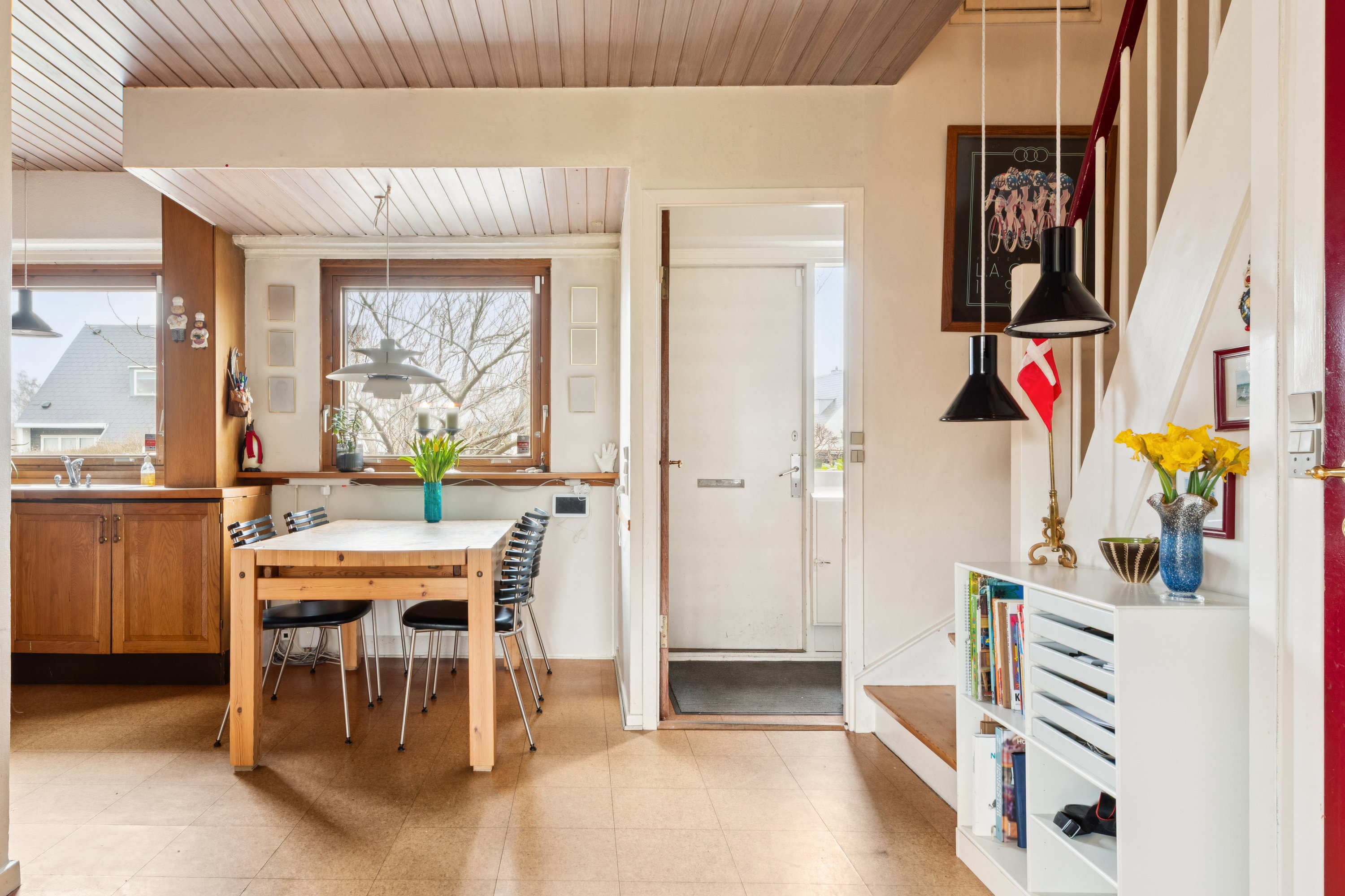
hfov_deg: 81.2
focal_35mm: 21
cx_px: 672
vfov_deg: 59.5
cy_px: 448
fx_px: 785
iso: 200
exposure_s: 1/2
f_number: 11
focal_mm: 14
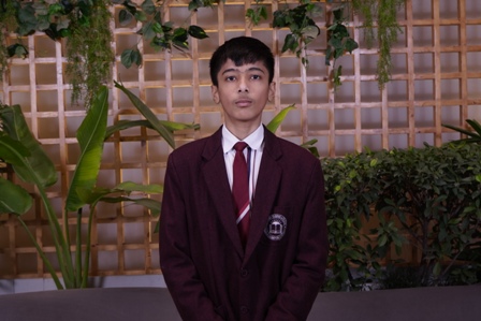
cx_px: 240
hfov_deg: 36.9
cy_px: 160
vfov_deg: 25.1
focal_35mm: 54
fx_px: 722
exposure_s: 1/125
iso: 500
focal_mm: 36
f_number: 5
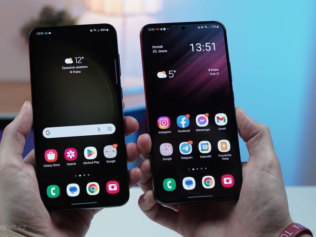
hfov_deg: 32.7
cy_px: 119
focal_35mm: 59
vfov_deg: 24.8
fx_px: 539
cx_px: 139
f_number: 7.1
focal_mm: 54
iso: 1000
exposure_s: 1/160
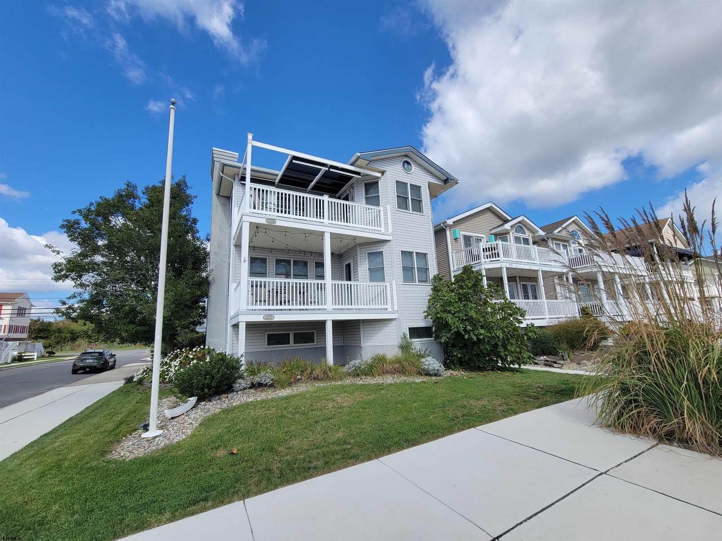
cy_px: 270
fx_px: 271
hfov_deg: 106.2
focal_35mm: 13
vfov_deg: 89.9
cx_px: 361
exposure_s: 1/1542
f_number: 2.2
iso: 50
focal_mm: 2.2
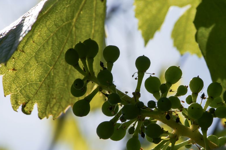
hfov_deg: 12.0
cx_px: 159
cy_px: 103
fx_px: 1073
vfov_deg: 8.0
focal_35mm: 171
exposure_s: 1/125
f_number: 16
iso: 125
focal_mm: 105
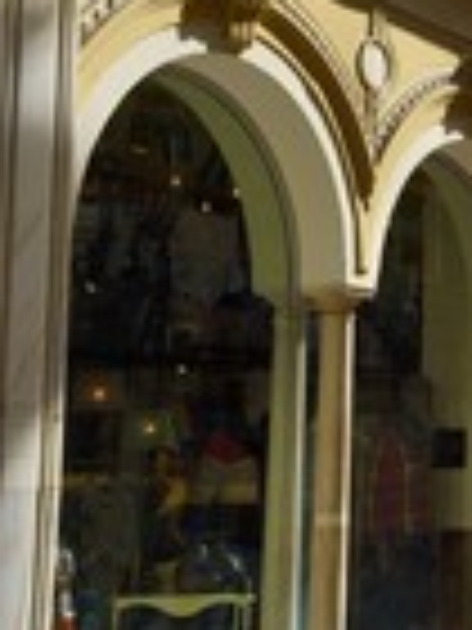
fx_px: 1673
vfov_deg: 21.3
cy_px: 238
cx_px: 800
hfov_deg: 14.5
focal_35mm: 92
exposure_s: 1/200
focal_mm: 32
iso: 200
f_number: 11
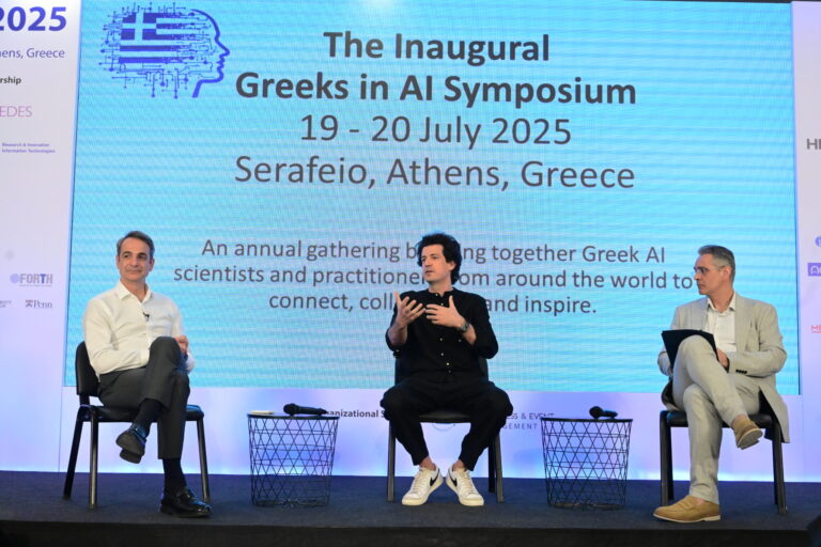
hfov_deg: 44.5
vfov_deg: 30.5
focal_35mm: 44
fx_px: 1003
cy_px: 274
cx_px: 410
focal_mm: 44
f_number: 6.3
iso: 8000
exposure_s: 1/640
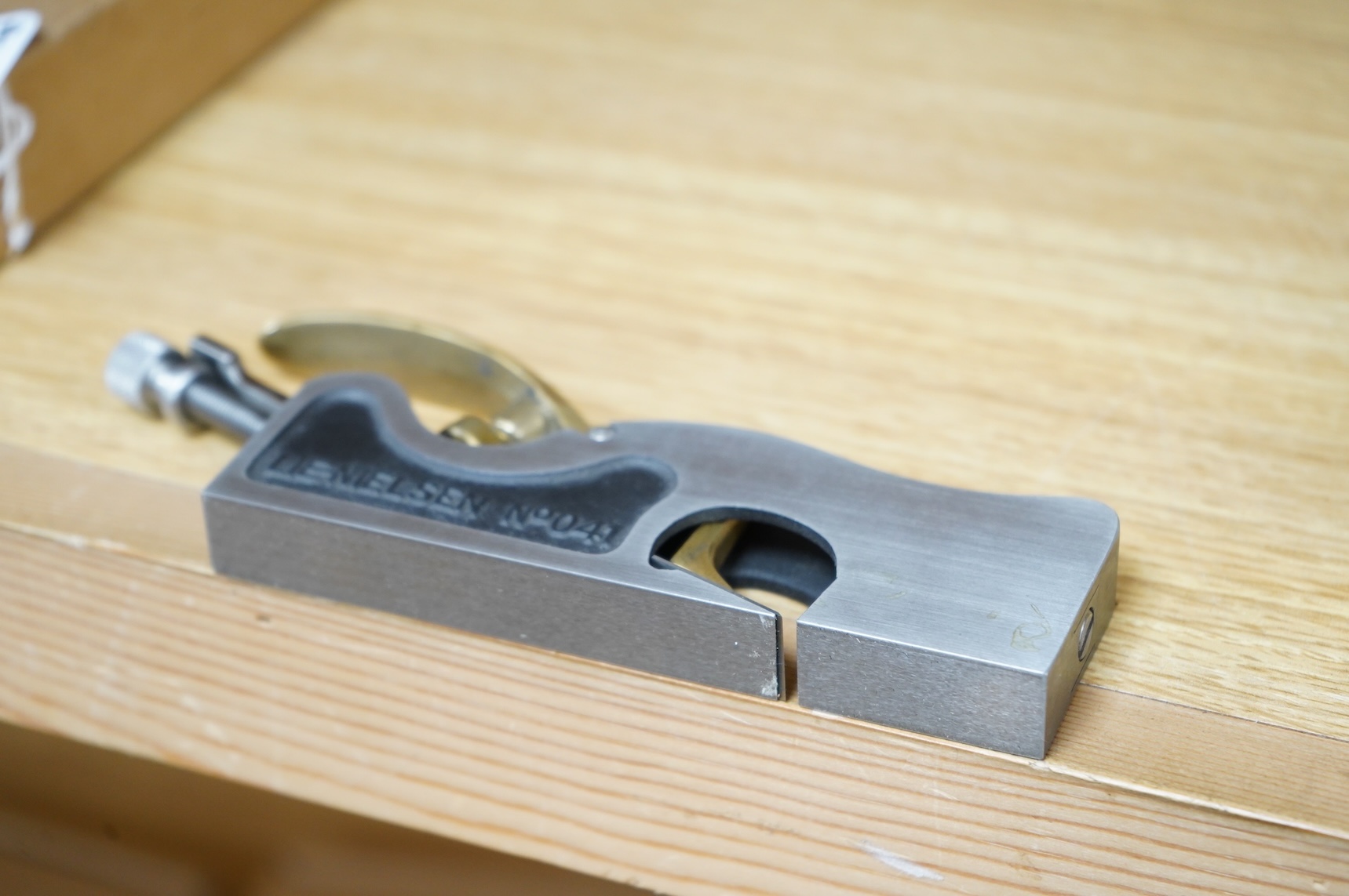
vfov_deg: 19.4
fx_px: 2621
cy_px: 448
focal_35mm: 70
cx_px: 674
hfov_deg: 28.9
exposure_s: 1/80
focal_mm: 70
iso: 2500
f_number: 5.6
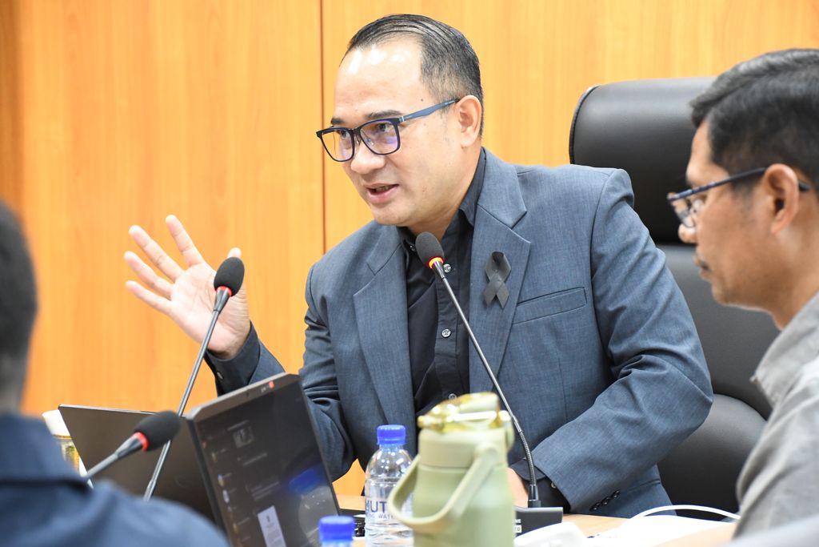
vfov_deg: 10.2
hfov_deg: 15.2
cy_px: 274
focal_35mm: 135
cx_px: 410
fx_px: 3071
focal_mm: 90
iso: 3200
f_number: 5.3
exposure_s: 1/60
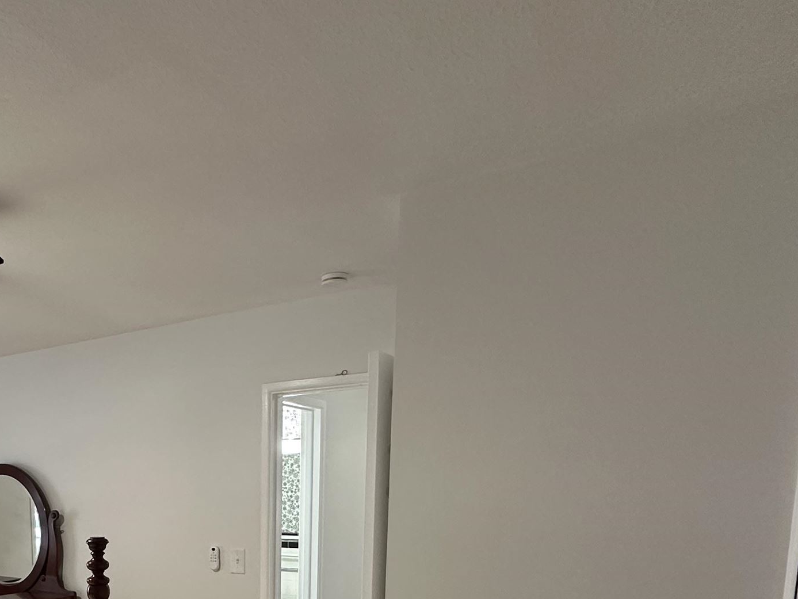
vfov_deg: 40.3
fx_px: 715
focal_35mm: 31
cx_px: 131
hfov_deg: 53.4
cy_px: 589
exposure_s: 1/60
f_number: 2.2
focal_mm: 2.22
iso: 250
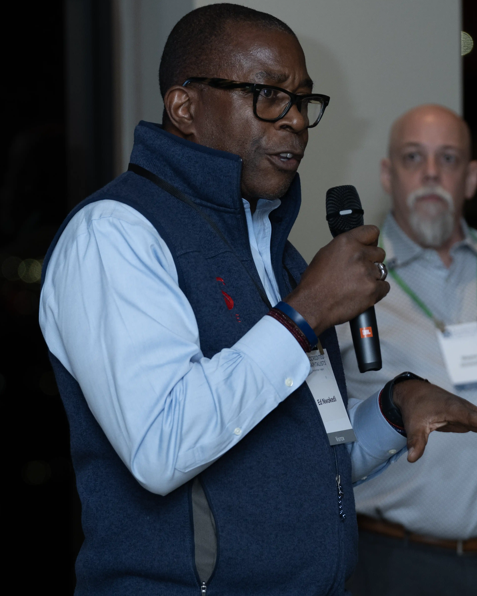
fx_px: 3600
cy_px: 263
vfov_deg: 9.5
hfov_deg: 7.6
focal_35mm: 204
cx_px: 275
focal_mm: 109
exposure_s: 1/160
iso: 800
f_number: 3.5
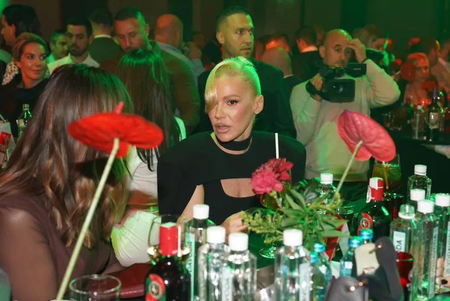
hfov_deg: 38.2
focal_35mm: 52
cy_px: 150
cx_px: 225
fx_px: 650
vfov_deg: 26.0
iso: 640
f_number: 3.2
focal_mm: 35
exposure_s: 1/250
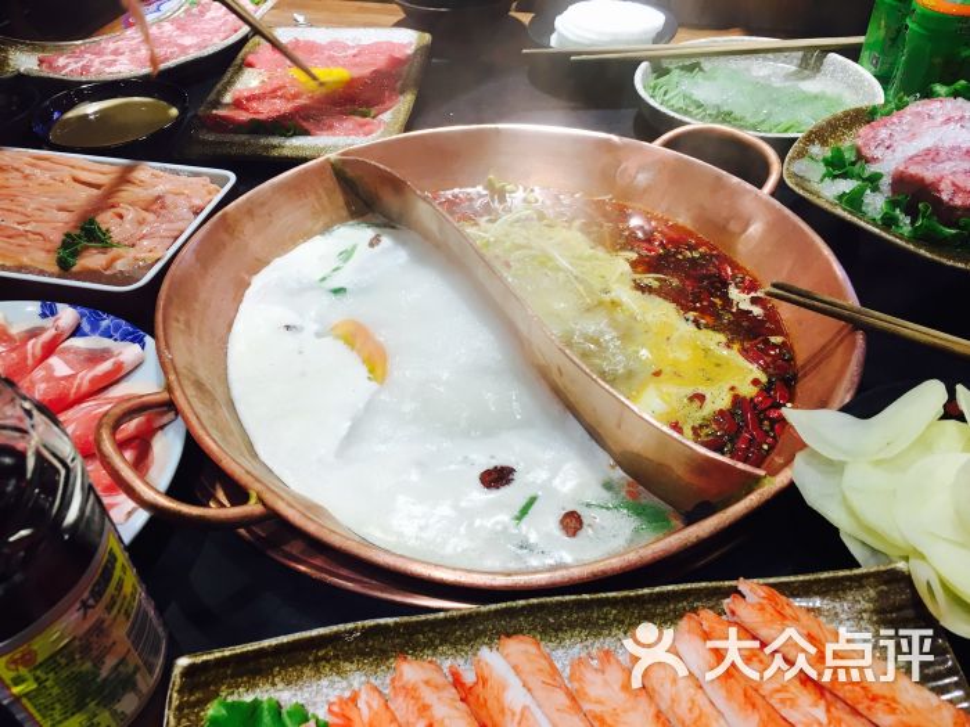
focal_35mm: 29
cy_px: 364
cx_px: 485
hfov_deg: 61.7
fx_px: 813
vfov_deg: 48.2
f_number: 2.2
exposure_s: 1/33
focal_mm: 4.15
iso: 80
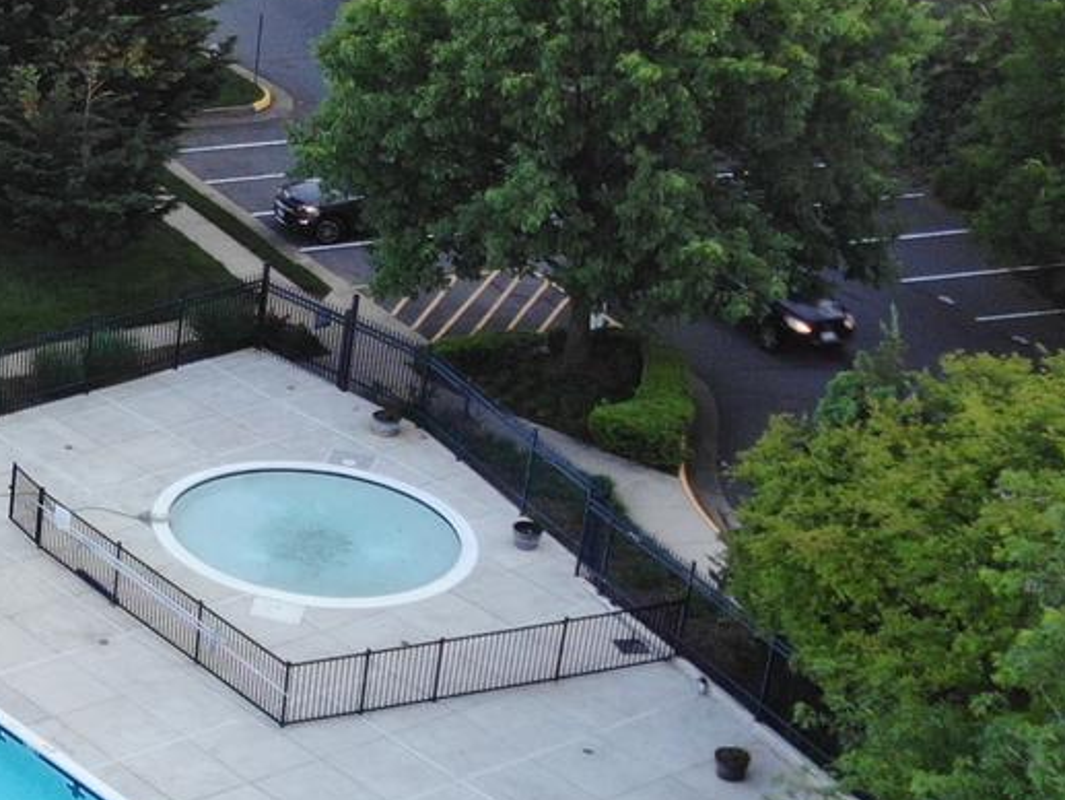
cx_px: -472
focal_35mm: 95
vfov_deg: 15.6
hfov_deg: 18.6
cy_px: 462
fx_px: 2923
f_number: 2.8
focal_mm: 4.5
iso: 100
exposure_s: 1/42.9
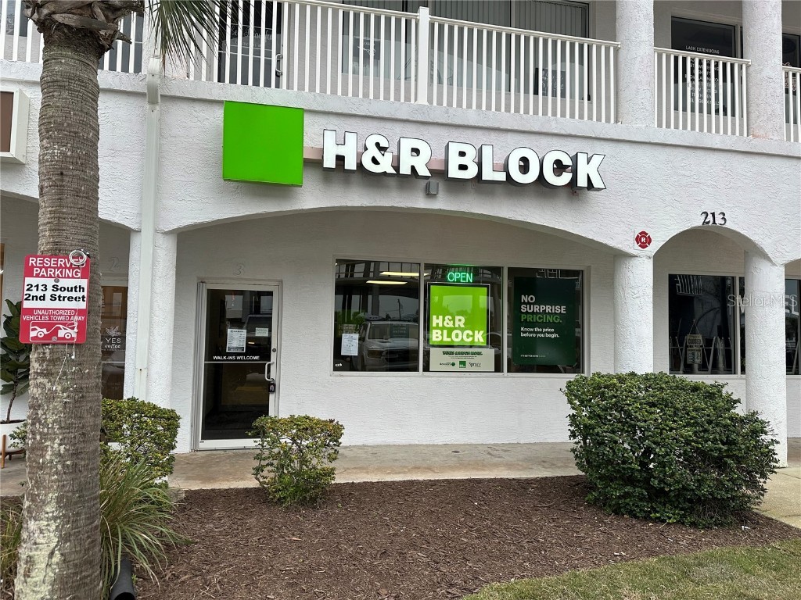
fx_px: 555
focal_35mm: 24
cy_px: 300
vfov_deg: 56.8
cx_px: 400
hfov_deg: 71.6
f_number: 1.78
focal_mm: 6.86
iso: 80
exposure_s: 1/564
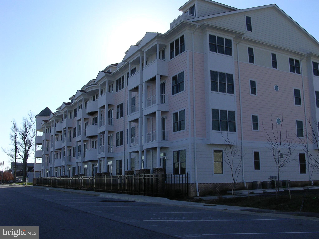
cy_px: 120
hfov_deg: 49.0
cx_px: 160
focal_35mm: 38
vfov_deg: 37.7
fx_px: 350
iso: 100
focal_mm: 5.8
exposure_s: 1/367
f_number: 5.6
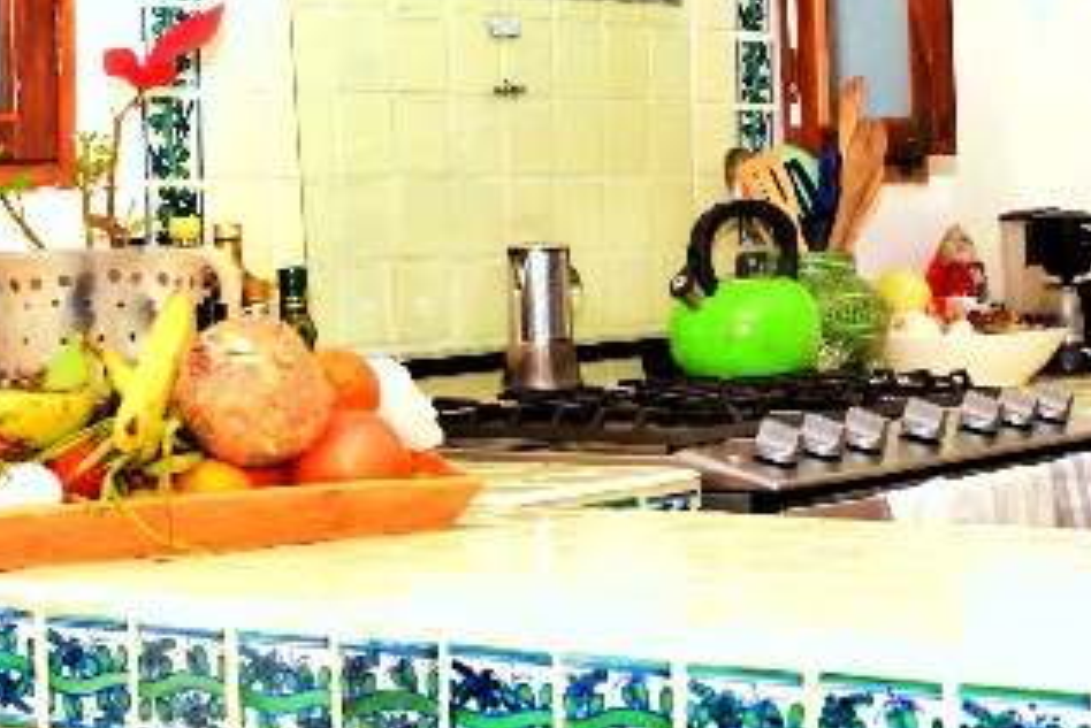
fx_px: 2759
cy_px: 254
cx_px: 981
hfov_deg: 21.9
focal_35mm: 91
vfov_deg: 15.0
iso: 800
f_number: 5.6
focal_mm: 18
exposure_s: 1/125
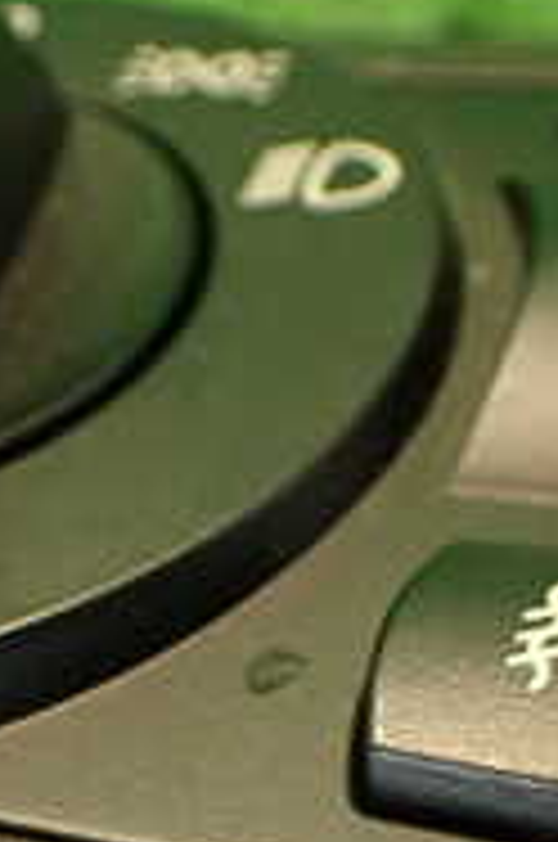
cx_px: 81
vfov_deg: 18.5
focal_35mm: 107
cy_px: 910
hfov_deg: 12.7
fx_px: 2497
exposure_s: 1/30
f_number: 2.4
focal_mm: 5.79
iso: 400
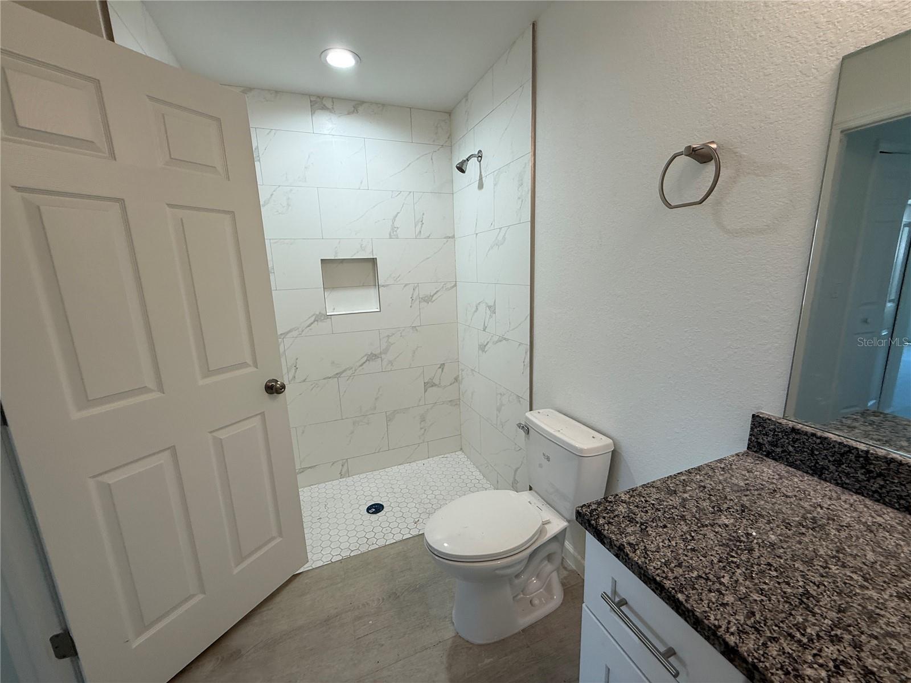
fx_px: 368
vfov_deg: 85.7
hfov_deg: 102.1
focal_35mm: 14
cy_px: 342
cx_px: 456
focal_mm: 2.22
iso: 80
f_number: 2.2
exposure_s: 1/120
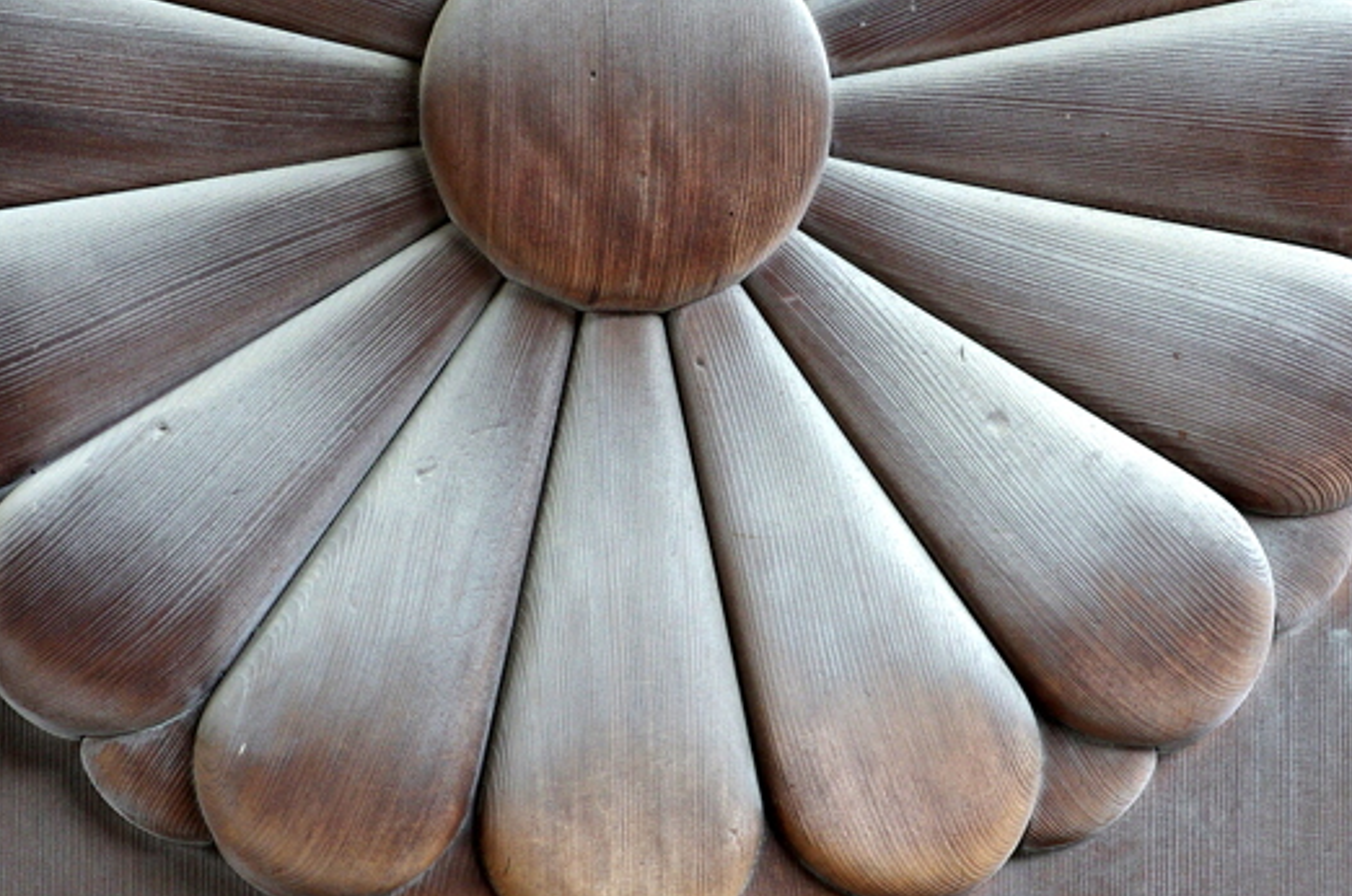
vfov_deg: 6.6
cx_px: 609
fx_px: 7722
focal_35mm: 206
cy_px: 132
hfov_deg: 10.0
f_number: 4
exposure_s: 1/125
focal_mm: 70
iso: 400
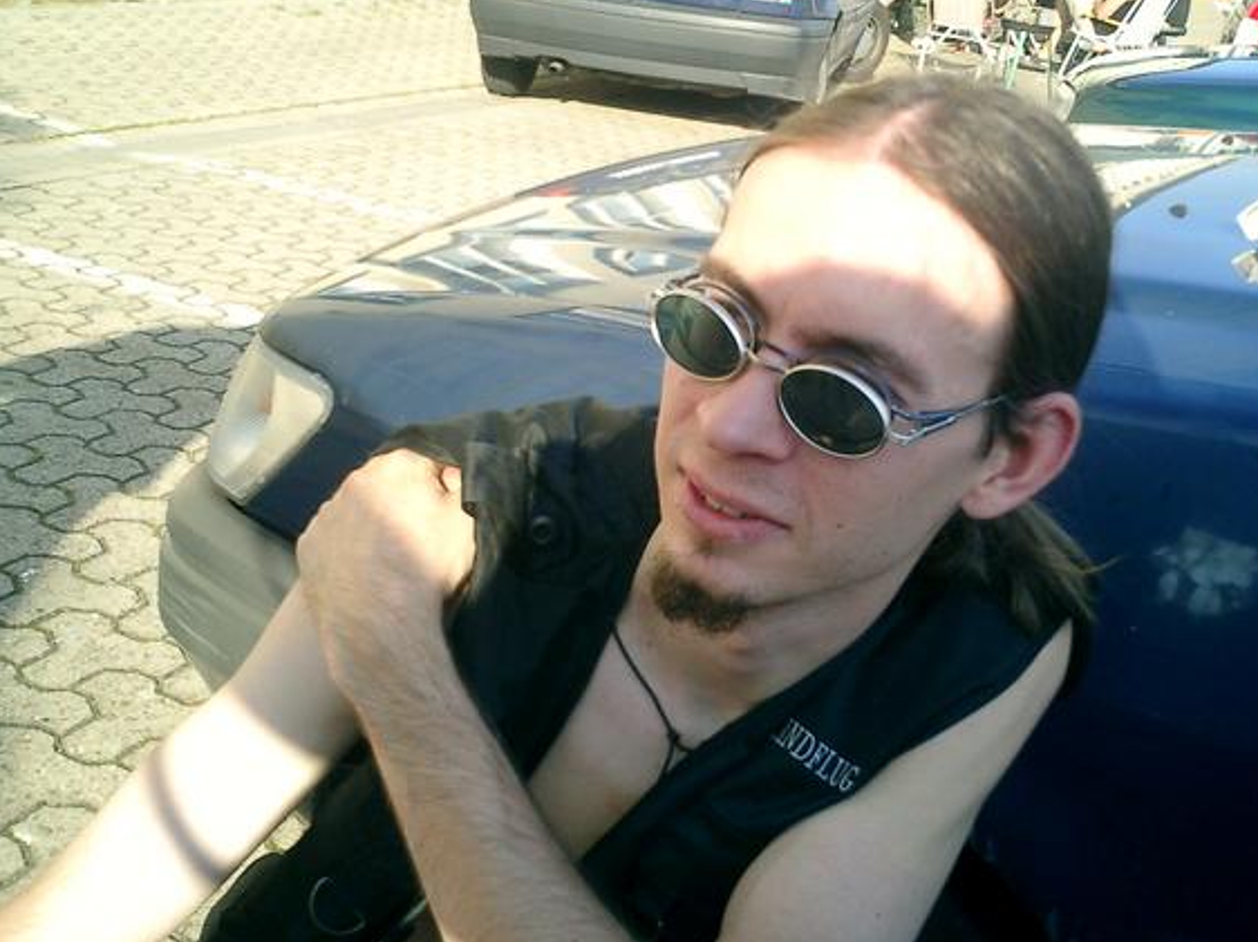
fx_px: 1489
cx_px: 676
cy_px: 448
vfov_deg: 35.1
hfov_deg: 45.8
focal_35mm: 41
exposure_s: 1/400
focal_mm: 7.5
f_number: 3.2
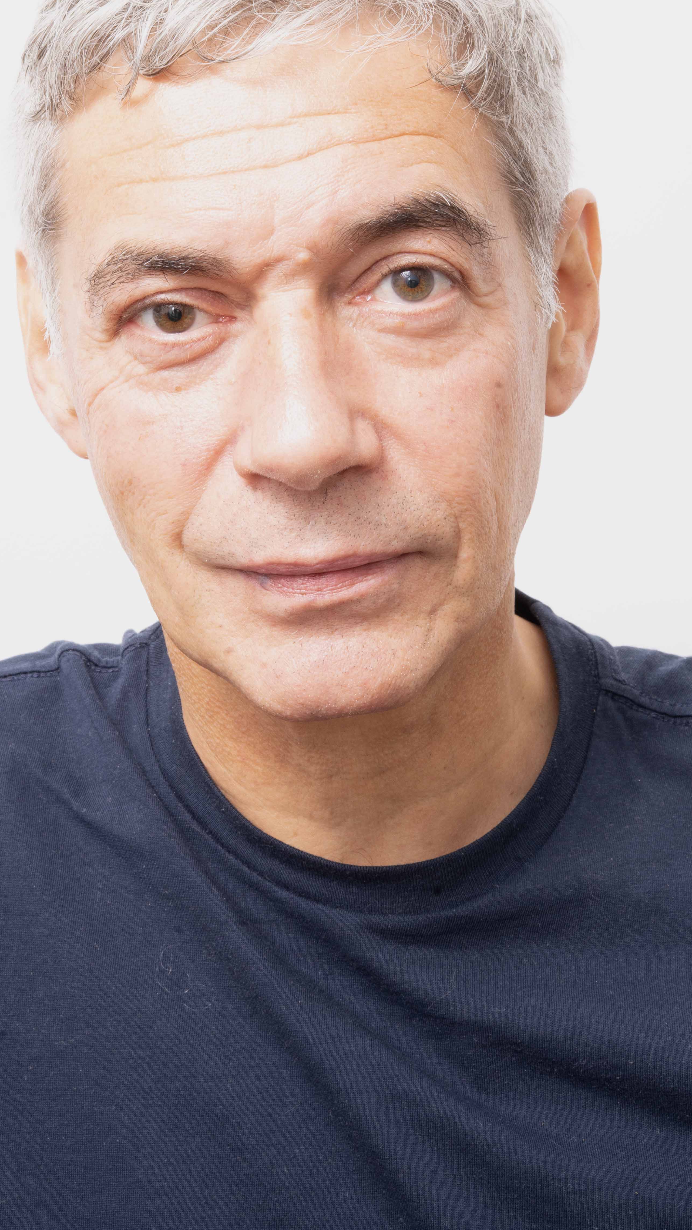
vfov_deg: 30.5
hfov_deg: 17.5
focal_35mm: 69
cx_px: 328
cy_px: 519
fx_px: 2251
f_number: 18
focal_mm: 50
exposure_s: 1/60
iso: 400
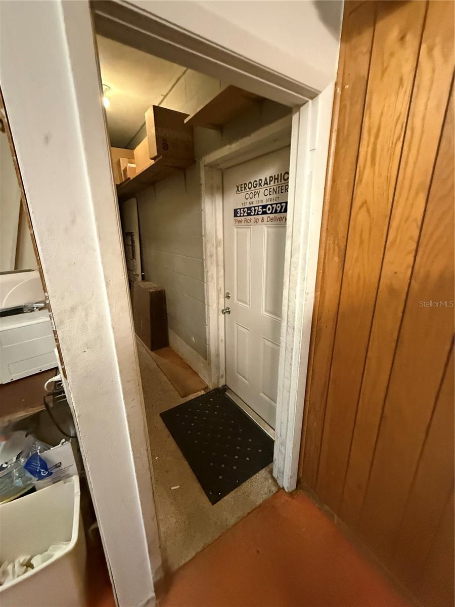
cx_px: 228
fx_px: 245
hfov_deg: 85.7
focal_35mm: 14
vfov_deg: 102.1
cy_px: 304
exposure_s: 1/60
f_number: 2.2
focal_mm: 2.22
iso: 1000
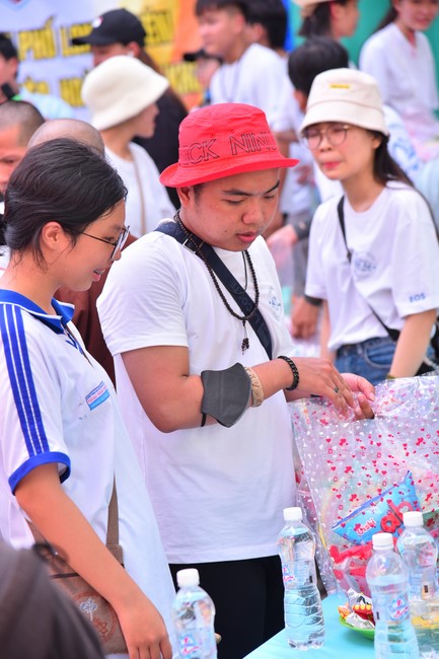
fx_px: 2196
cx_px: 220
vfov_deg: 17.1
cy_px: 330
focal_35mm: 120
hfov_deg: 11.4
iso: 200
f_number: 5
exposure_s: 1/250
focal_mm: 120
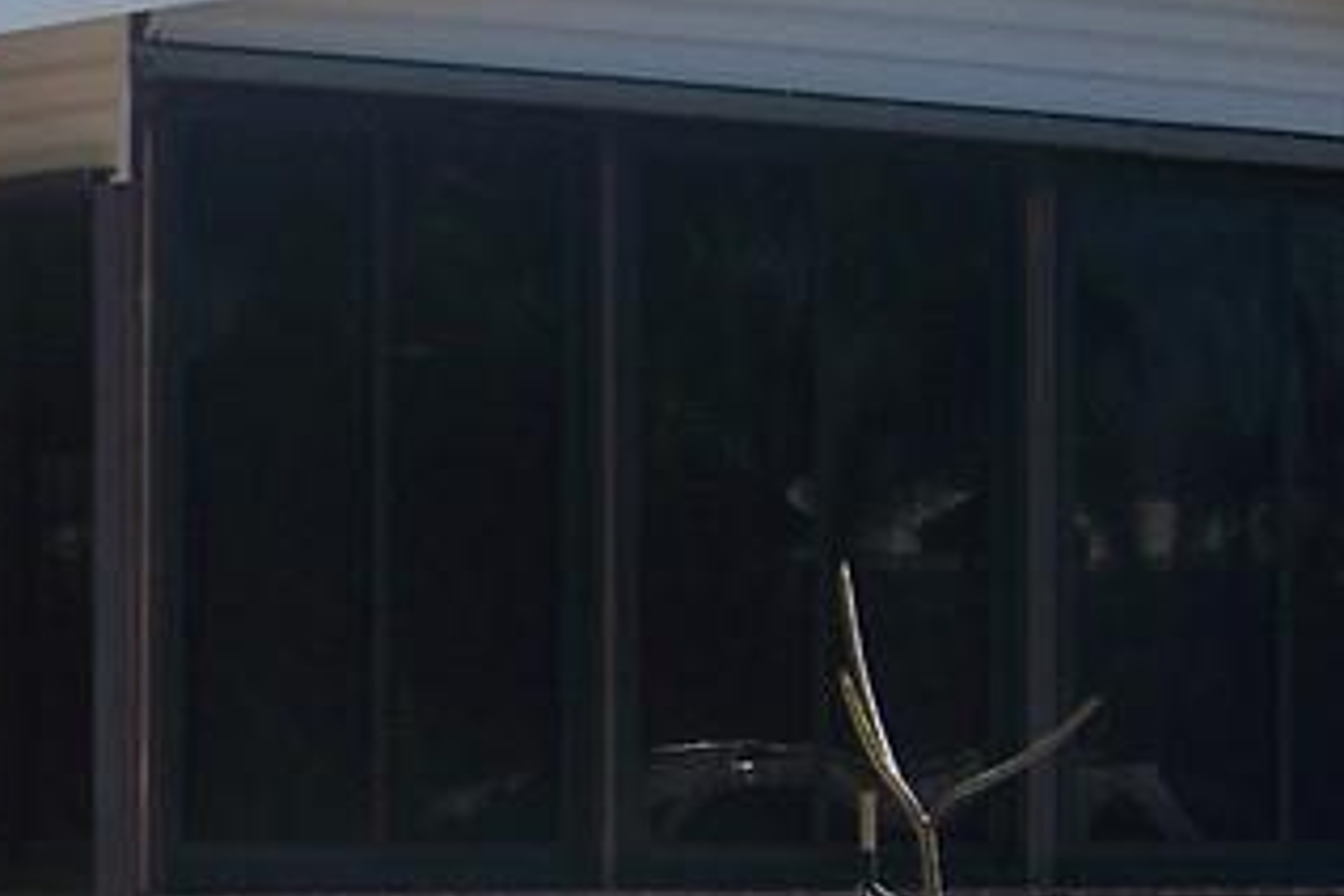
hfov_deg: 11.0
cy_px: 841
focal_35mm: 184
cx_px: -262
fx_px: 6869
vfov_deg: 7.4
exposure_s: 1/800
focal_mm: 9.36
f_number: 3.2
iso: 64
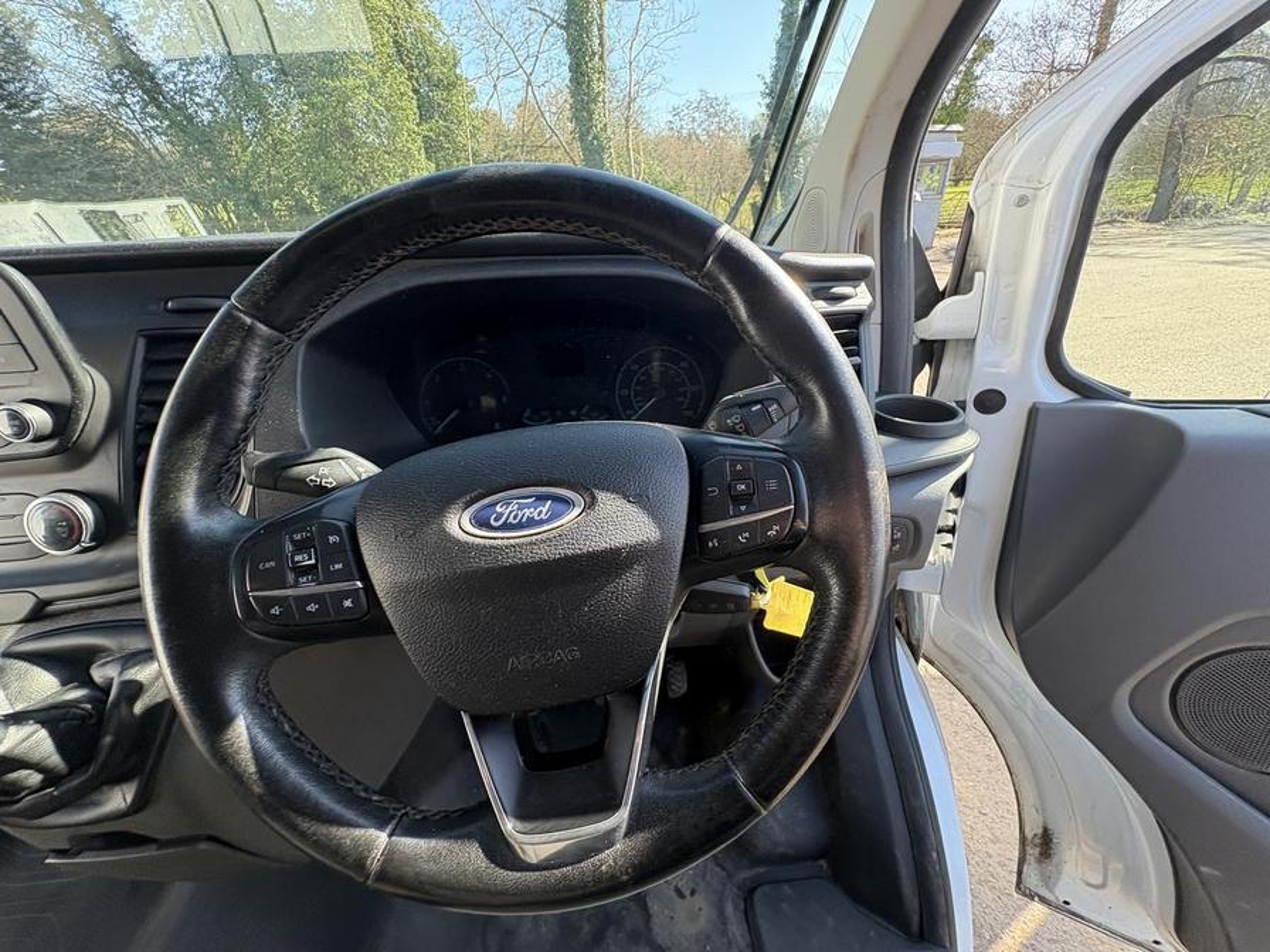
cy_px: 476
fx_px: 514
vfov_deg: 85.7
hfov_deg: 102.1
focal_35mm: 14
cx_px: 635
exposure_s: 1/140
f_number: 2.2
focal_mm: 2.22
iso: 125
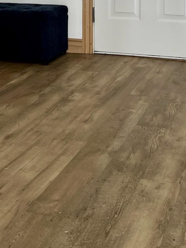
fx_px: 501
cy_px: -31
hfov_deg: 21.0
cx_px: 121
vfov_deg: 25.5
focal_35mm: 70
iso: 125
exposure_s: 1/121
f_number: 1.5
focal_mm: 5.7
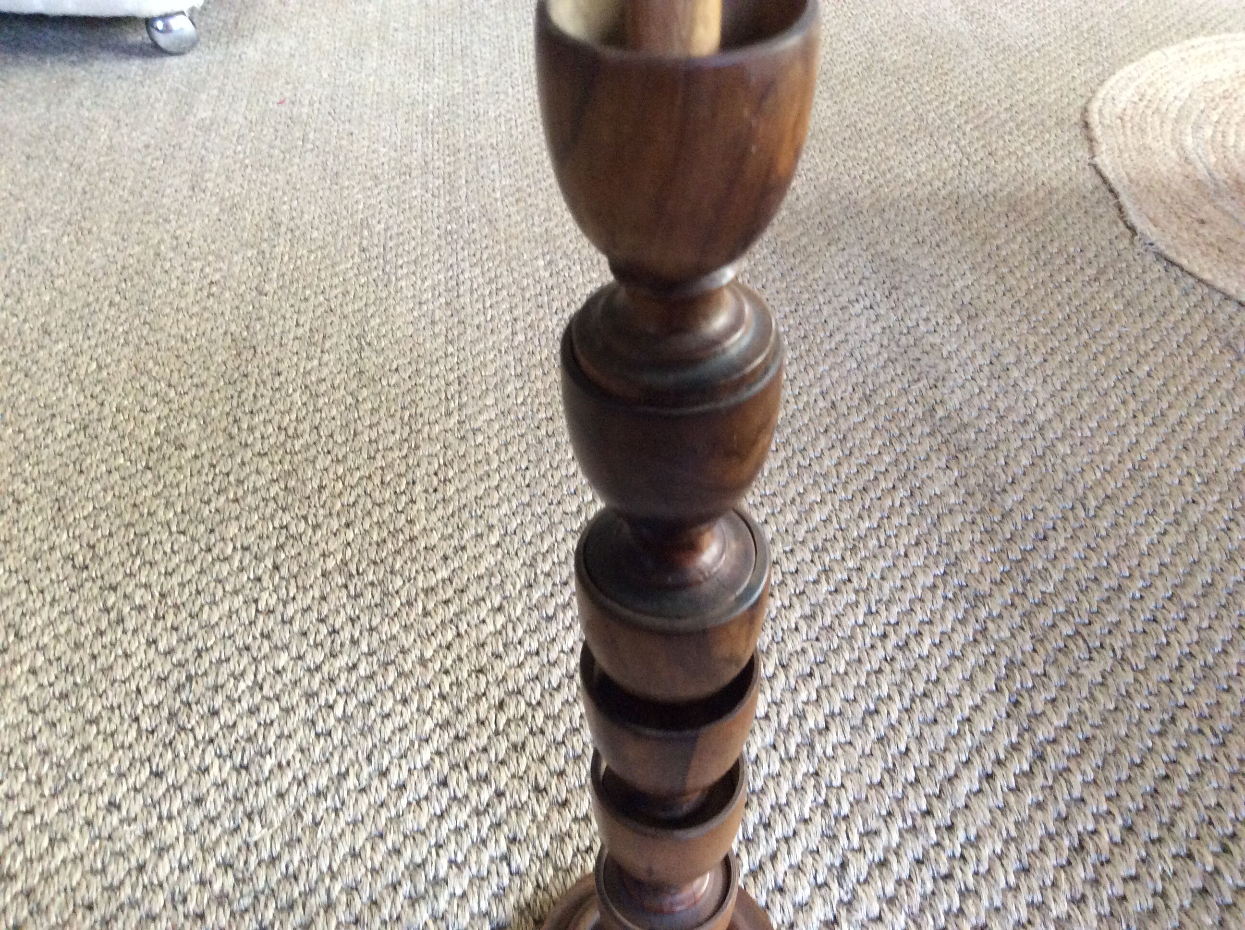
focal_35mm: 32
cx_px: 622
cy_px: 465
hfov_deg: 56.9
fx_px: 1149
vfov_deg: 44.1
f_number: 2.4
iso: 200
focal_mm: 3.3
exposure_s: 1/25
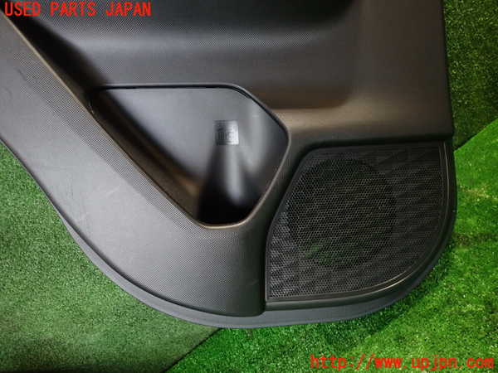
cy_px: 186
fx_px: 360
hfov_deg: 69.4
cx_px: 249
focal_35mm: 25
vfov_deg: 54.9
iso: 250
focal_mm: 4.5
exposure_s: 1/30
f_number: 2
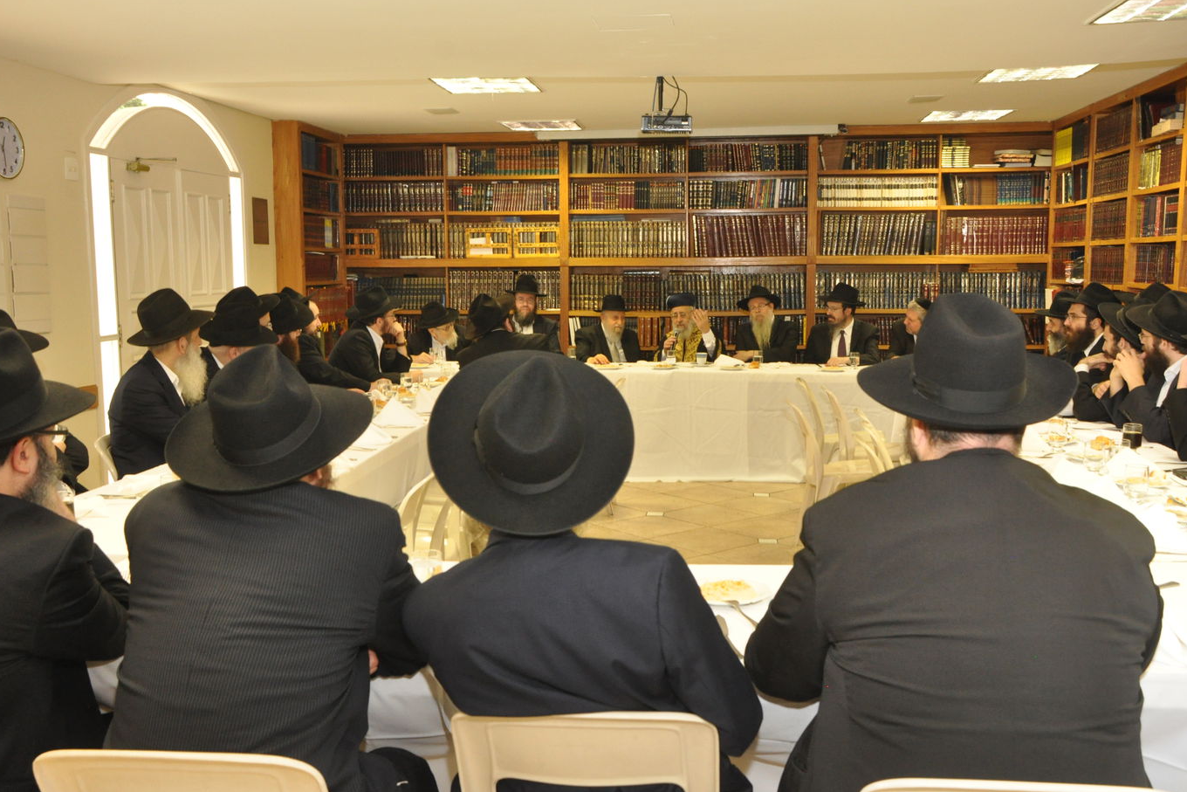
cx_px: 601
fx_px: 1220
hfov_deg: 51.9
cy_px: 389
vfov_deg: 35.9
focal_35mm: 37
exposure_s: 1/20
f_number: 8
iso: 1250
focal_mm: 24
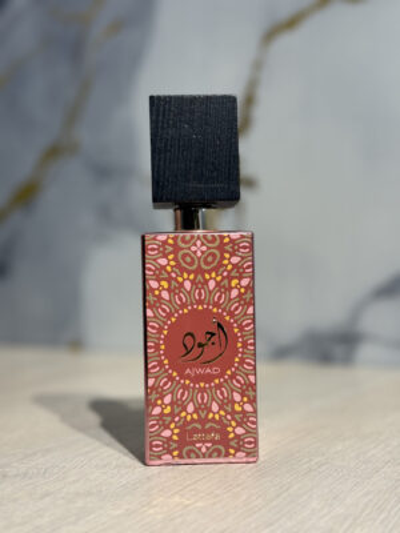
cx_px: 200
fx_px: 740
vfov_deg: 39.7
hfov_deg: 30.3
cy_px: 266
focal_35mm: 48
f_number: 1.78
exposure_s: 1/142
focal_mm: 6.76
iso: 50
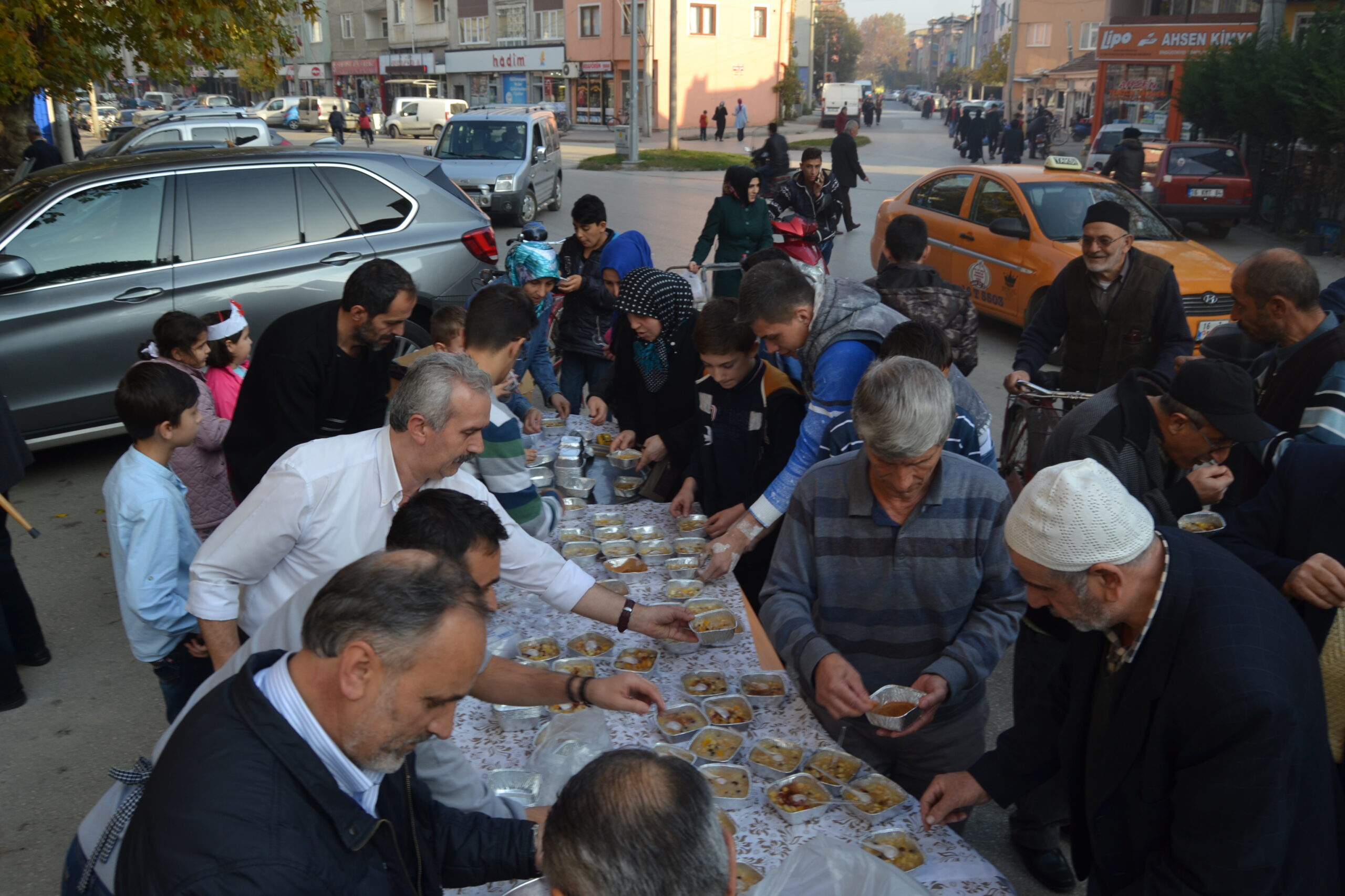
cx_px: 672
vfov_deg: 47.9
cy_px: 448
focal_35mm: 27
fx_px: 1009
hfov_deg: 67.4
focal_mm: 18
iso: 100
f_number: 5.6
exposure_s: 1/125
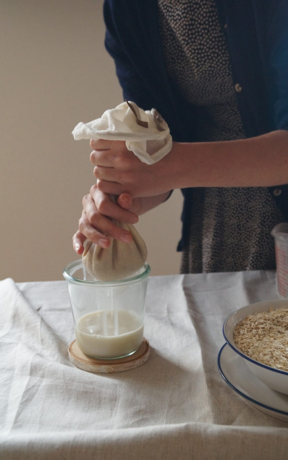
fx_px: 502
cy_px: 229
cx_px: 144
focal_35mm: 40
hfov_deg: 32.0
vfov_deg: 49.3
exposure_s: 1/50
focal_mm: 26
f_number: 4.5
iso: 1600
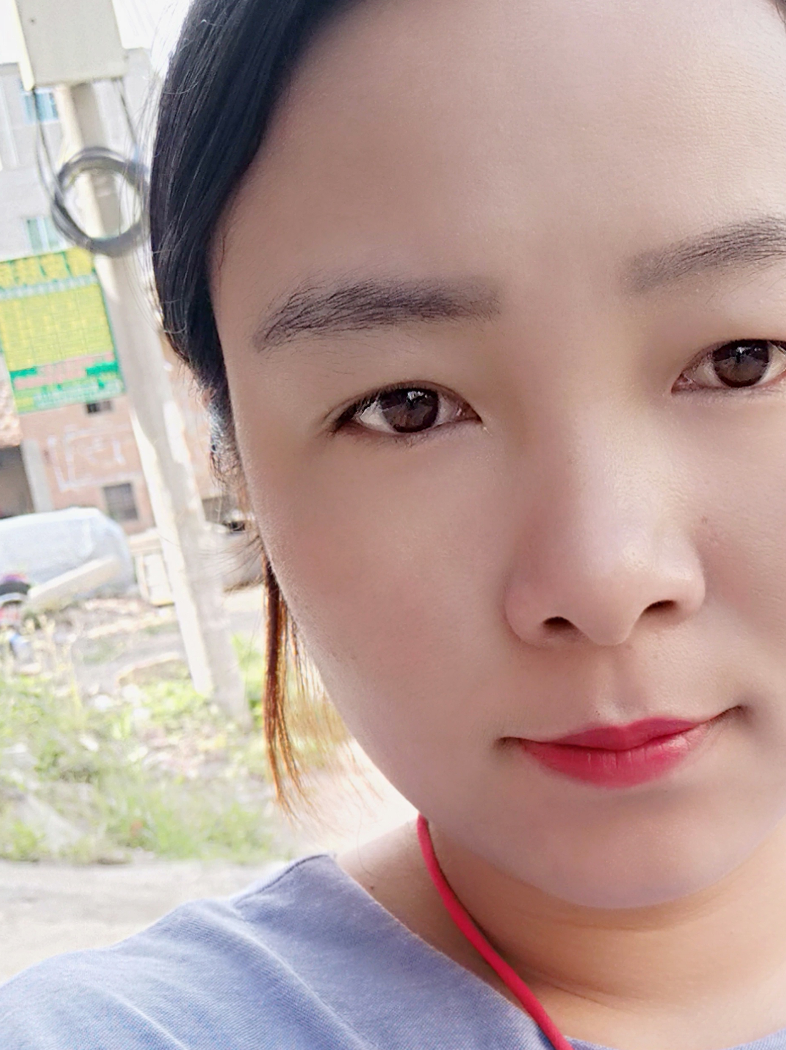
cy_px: 842
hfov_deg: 30.7
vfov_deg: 39.6
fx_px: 1394
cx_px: 627
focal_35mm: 46
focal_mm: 3.85
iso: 100
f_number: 2
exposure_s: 1/221
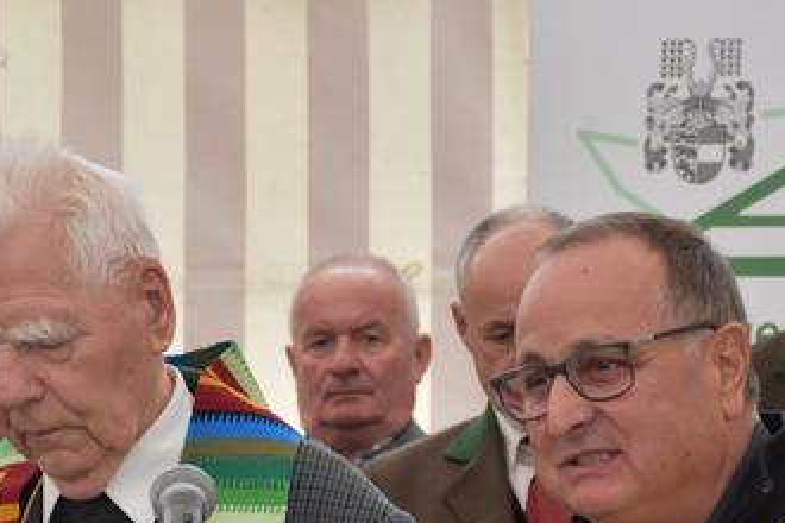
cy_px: 502
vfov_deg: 5.7
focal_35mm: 240
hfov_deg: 8.6
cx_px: 409
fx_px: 5233
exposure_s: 1/60
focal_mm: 66
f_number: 5
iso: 450
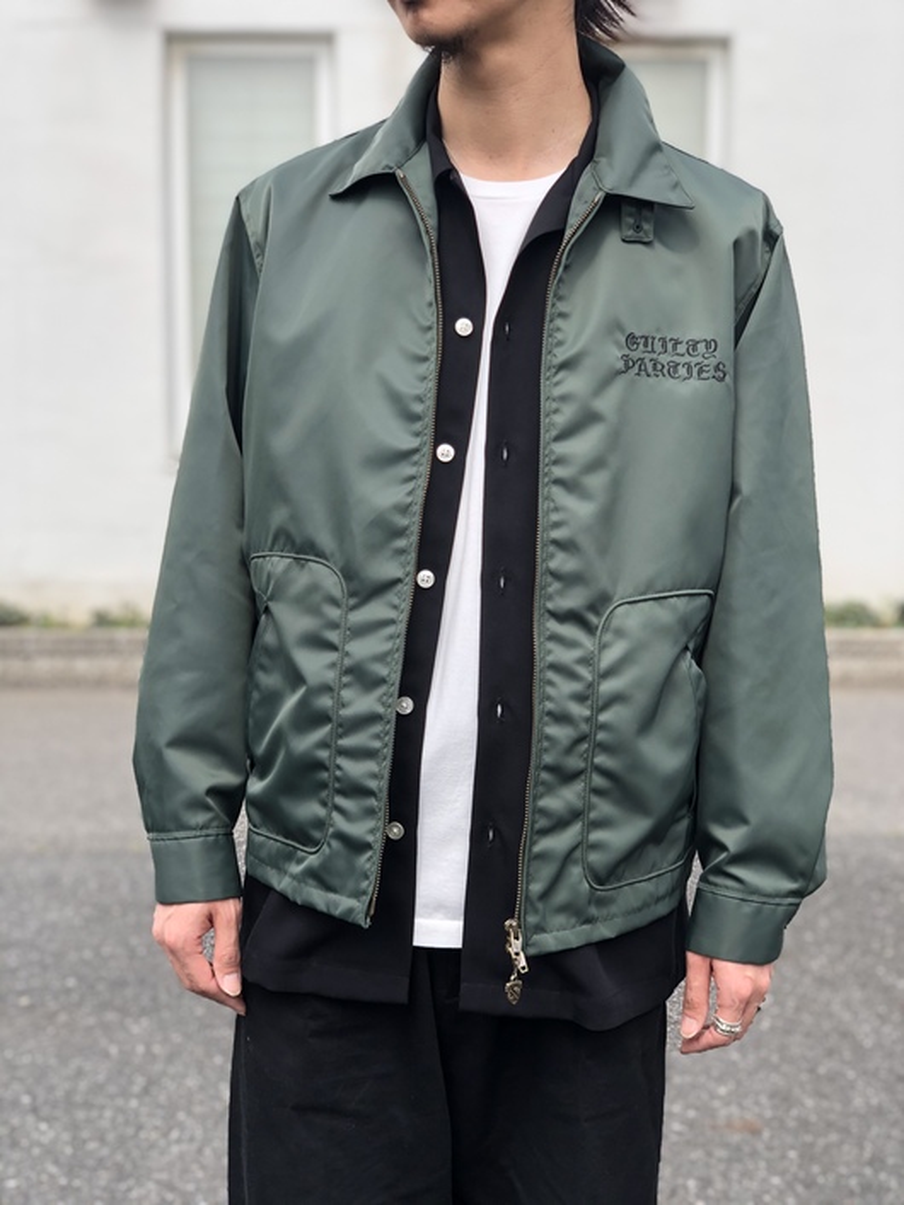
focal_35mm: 52
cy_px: 602
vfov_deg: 36.8
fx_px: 1811
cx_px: 452
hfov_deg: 28.0
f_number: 2.4
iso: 16
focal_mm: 6
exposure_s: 1/331
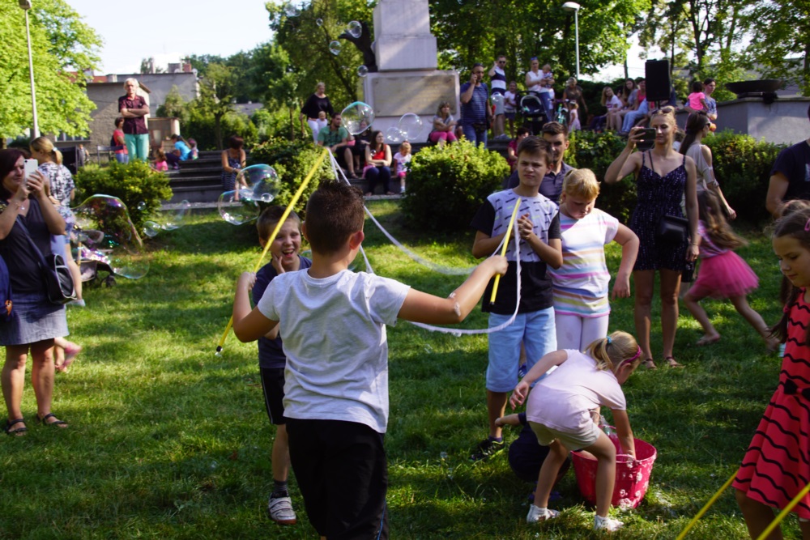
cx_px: 405
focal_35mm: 45
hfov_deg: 43.6
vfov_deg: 29.9
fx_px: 1013
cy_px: 270
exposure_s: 1/80
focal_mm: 30
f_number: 6.3
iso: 100
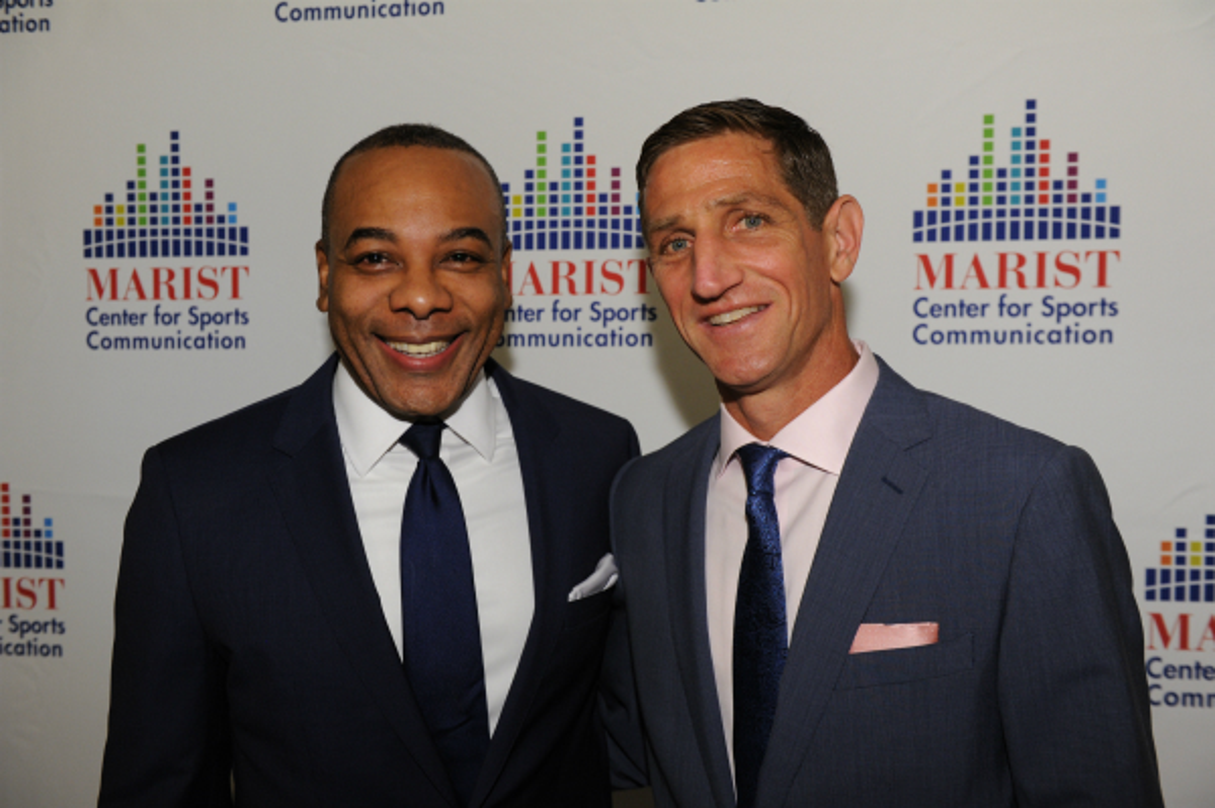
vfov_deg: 37.8
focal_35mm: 35
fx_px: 1180
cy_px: 404
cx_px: 608
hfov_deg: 54.5
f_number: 5
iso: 1600
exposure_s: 1/60
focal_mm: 35
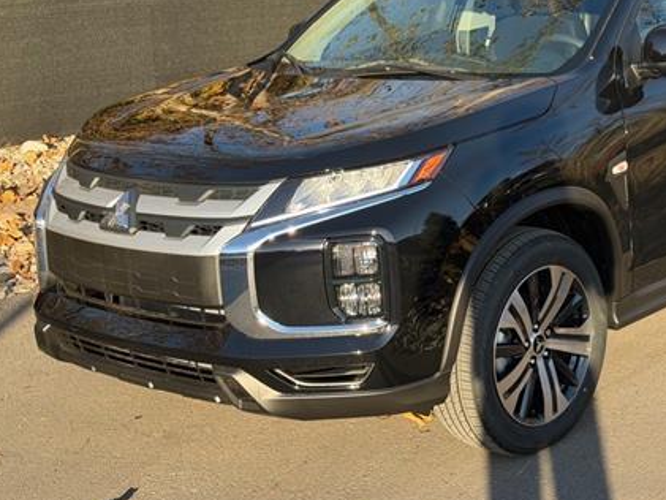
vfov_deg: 20.1
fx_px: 1405
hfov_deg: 26.4
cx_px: 471
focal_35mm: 73
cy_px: 169
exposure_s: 1/1307
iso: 100
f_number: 1.78
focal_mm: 6.76
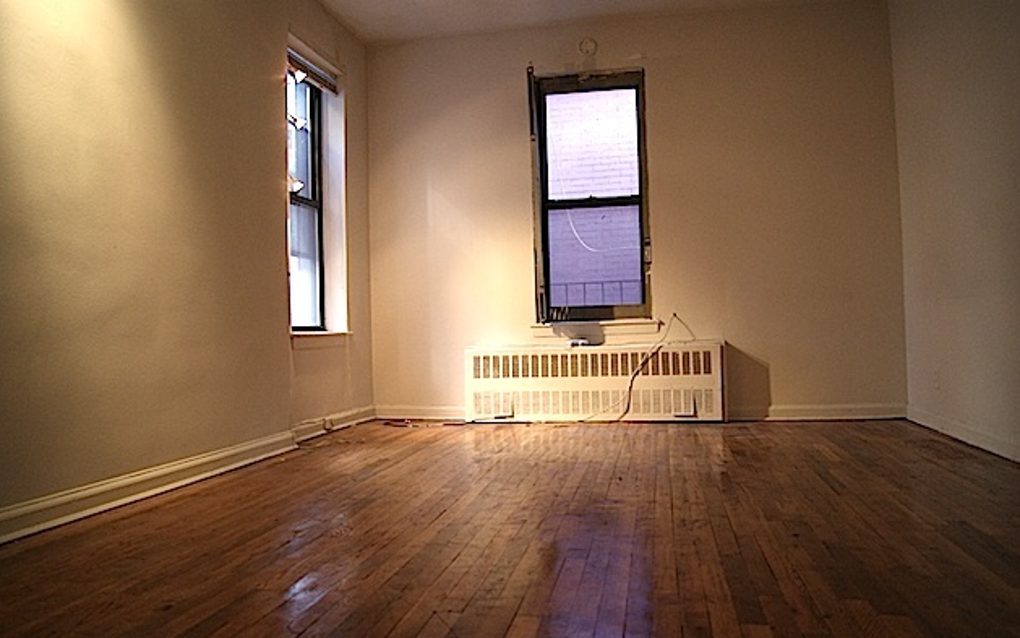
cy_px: 309
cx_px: 509
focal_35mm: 28
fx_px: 778
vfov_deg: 44.5
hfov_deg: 66.5
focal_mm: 18
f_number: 3.5
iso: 400
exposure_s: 1/25
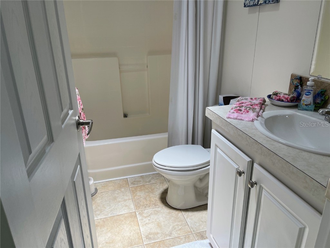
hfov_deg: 69.4
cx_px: 165
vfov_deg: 54.9
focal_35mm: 25
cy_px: 124
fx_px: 238
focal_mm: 5.1
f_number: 1.6
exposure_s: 1/120
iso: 50
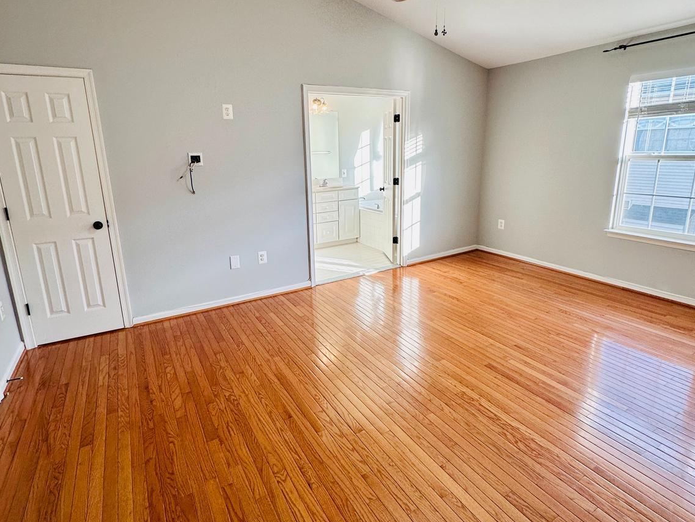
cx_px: 343
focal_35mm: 19
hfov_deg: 84.7
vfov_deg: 68.5
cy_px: 235
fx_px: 381
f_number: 2.2
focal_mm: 2.22
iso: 80
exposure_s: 1/120
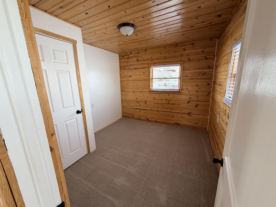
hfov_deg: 102.1
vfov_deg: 85.7
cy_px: 104
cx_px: 138
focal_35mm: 14
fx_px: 112
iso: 64
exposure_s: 1/121
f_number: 2.2
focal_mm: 2.22
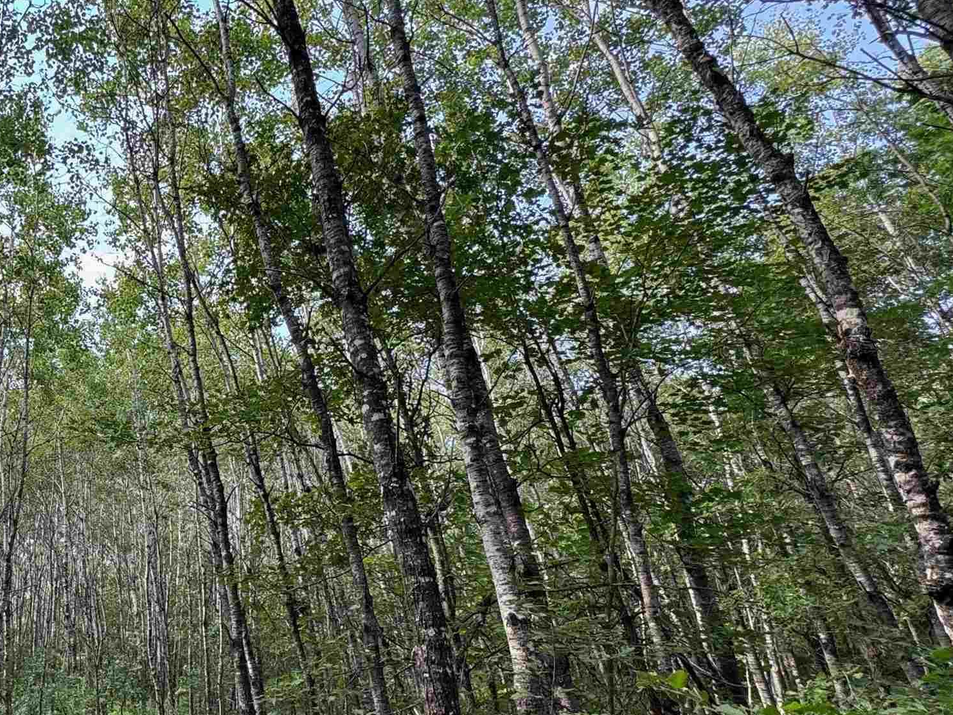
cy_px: 400
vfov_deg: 48.1
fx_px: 798
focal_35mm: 29
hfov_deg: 54.3
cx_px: 106
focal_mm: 2.22
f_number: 2.2
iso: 50
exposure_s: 1/99
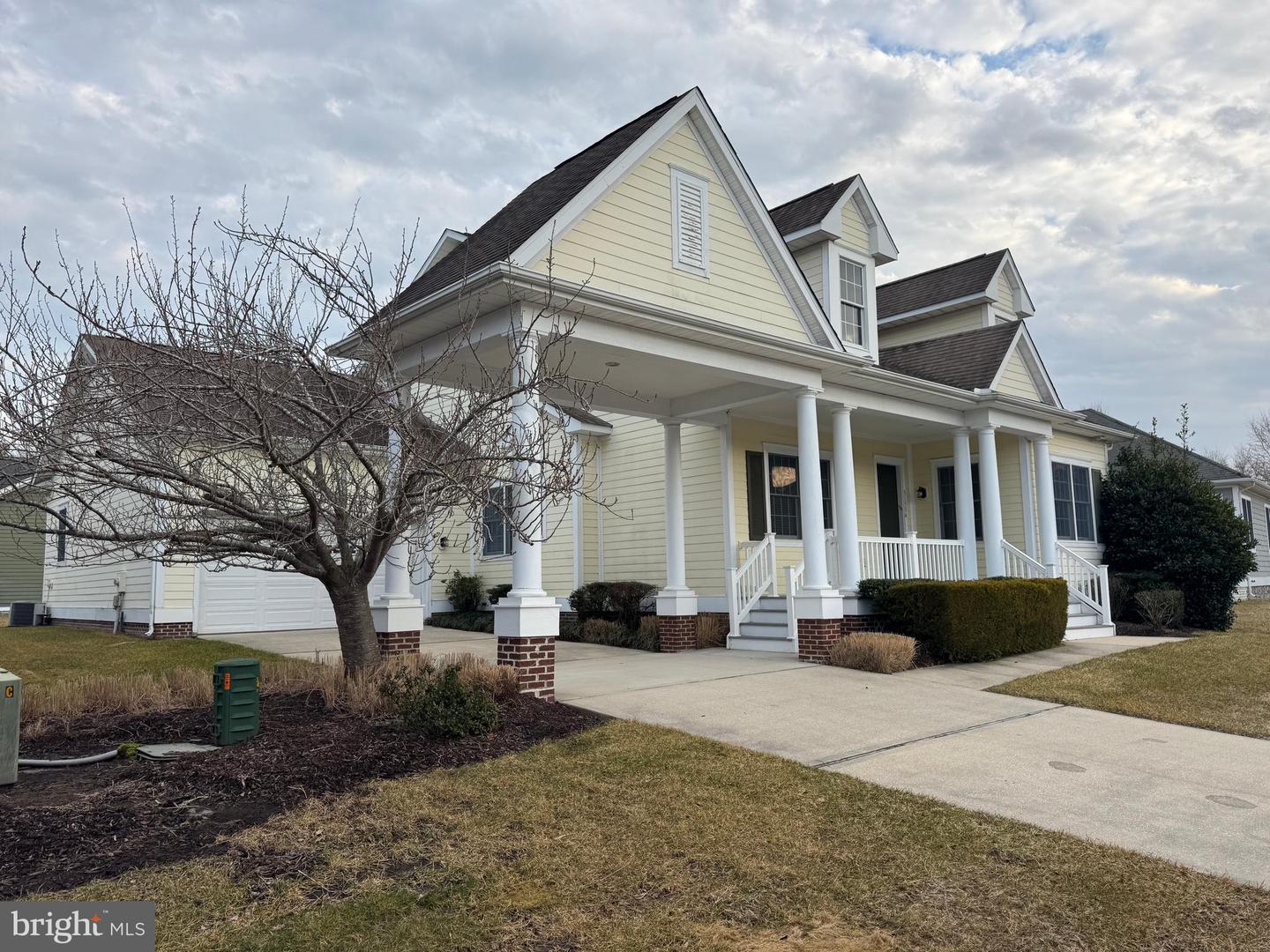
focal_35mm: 24
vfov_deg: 56.8
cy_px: 476
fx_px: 881
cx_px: 635
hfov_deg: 71.6
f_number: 1.78
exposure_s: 1/1767
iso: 80
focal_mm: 6.76
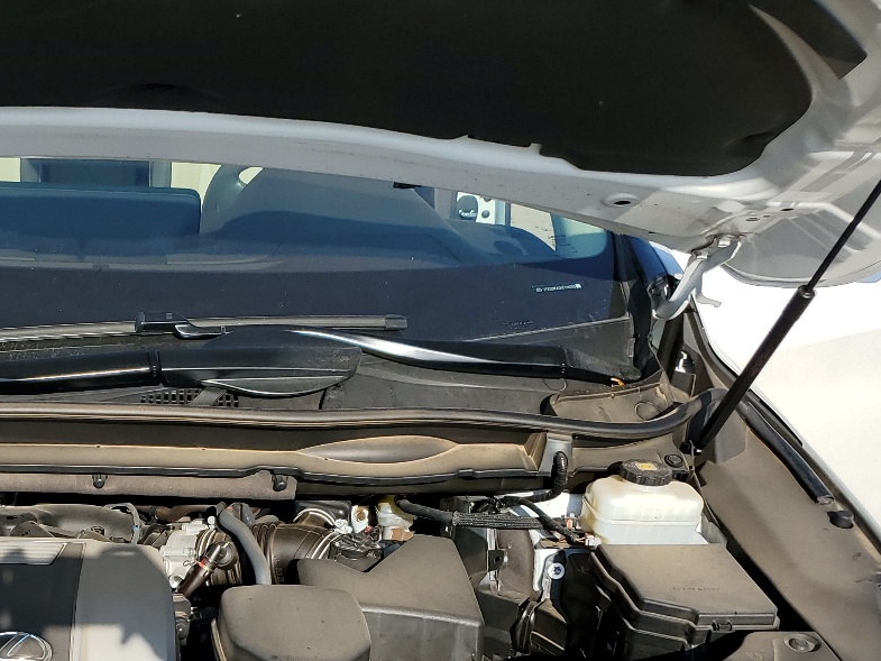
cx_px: 109
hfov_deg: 34.4
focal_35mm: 53
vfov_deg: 26.1
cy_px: 658
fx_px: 1349
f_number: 1.5
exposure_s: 1/3333
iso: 50
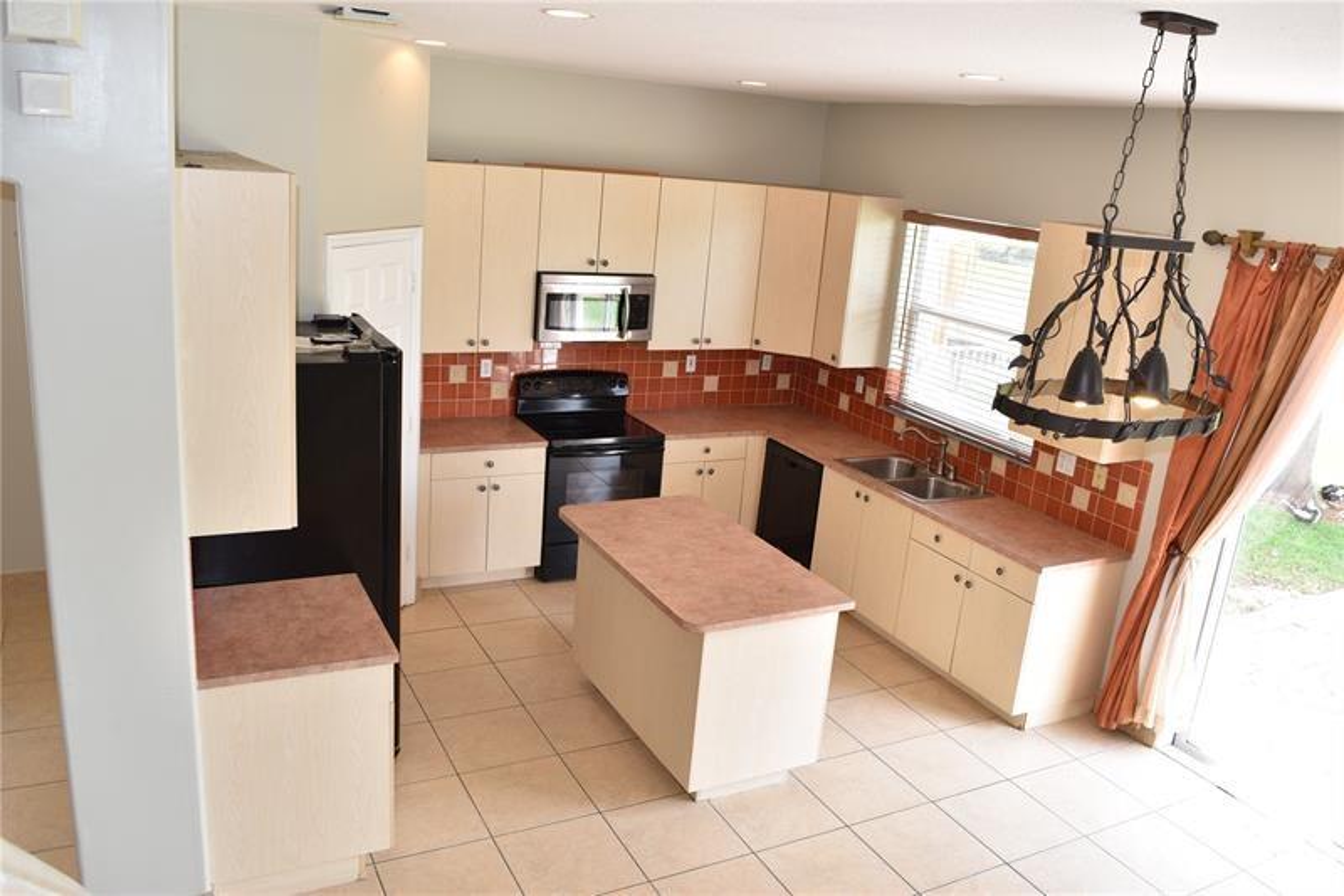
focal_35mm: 27
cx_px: 672
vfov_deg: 47.9
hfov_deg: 67.4
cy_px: 448
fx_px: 1008
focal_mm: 18
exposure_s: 1/15
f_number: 6.3
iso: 100
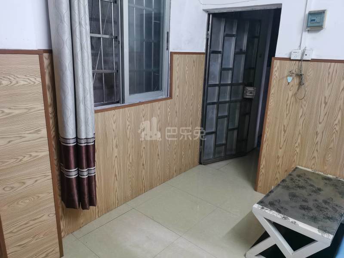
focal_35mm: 26
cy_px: 129
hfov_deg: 67.3
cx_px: 172
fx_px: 258
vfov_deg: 53.1
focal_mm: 5.58
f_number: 1.8
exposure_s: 1/50
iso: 500
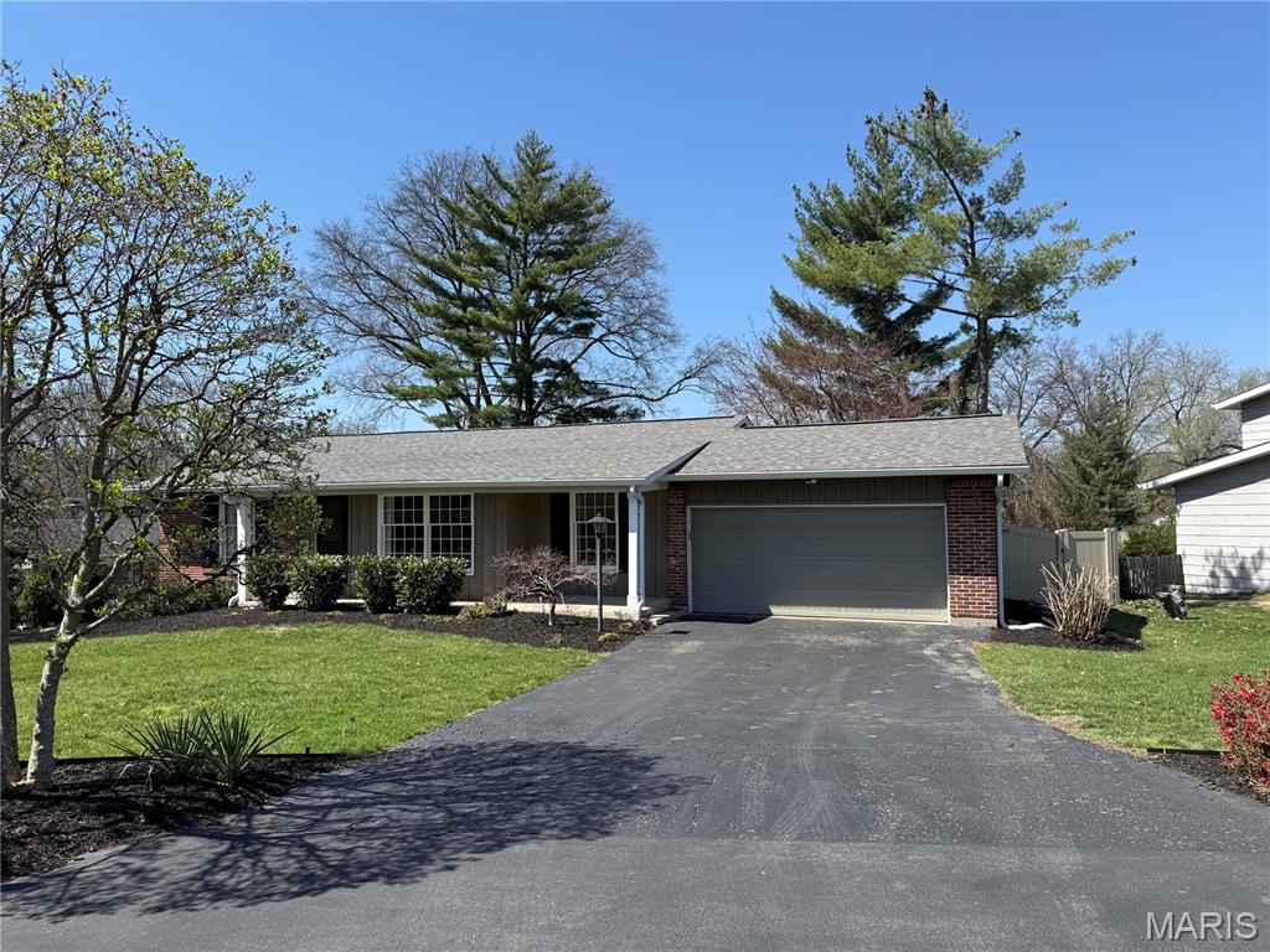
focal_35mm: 24
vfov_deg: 56.8
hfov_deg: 71.6
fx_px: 881
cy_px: 476
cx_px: 635
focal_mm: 6.76
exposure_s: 1/3279
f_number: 1.78
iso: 80
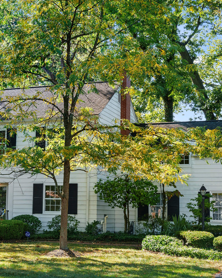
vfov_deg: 29.1
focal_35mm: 65
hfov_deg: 23.4
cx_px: 72
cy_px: 138
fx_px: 534
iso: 640
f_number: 9
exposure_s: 1/125
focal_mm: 46
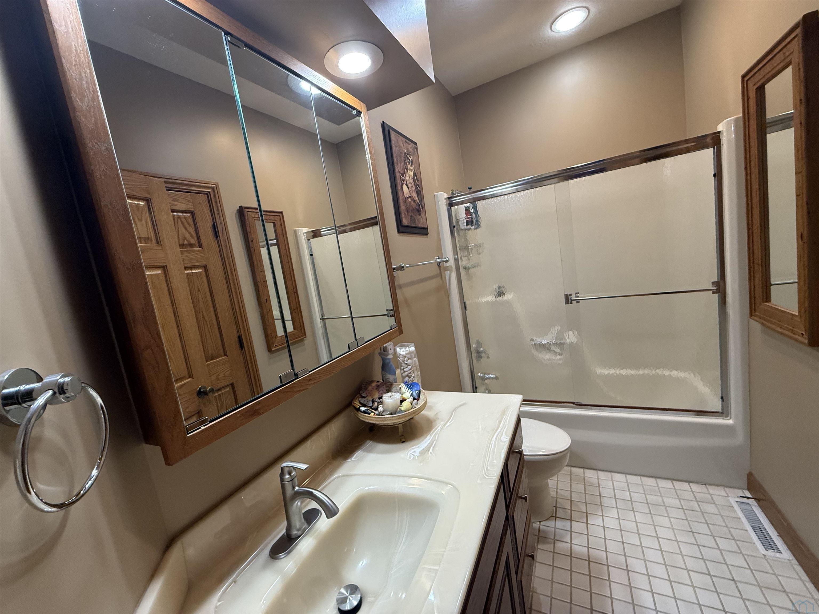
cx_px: 410
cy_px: 307
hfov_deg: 102.1
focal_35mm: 14
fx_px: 331
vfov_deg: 85.7
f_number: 2.2
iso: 250
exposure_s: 1/120
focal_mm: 2.22
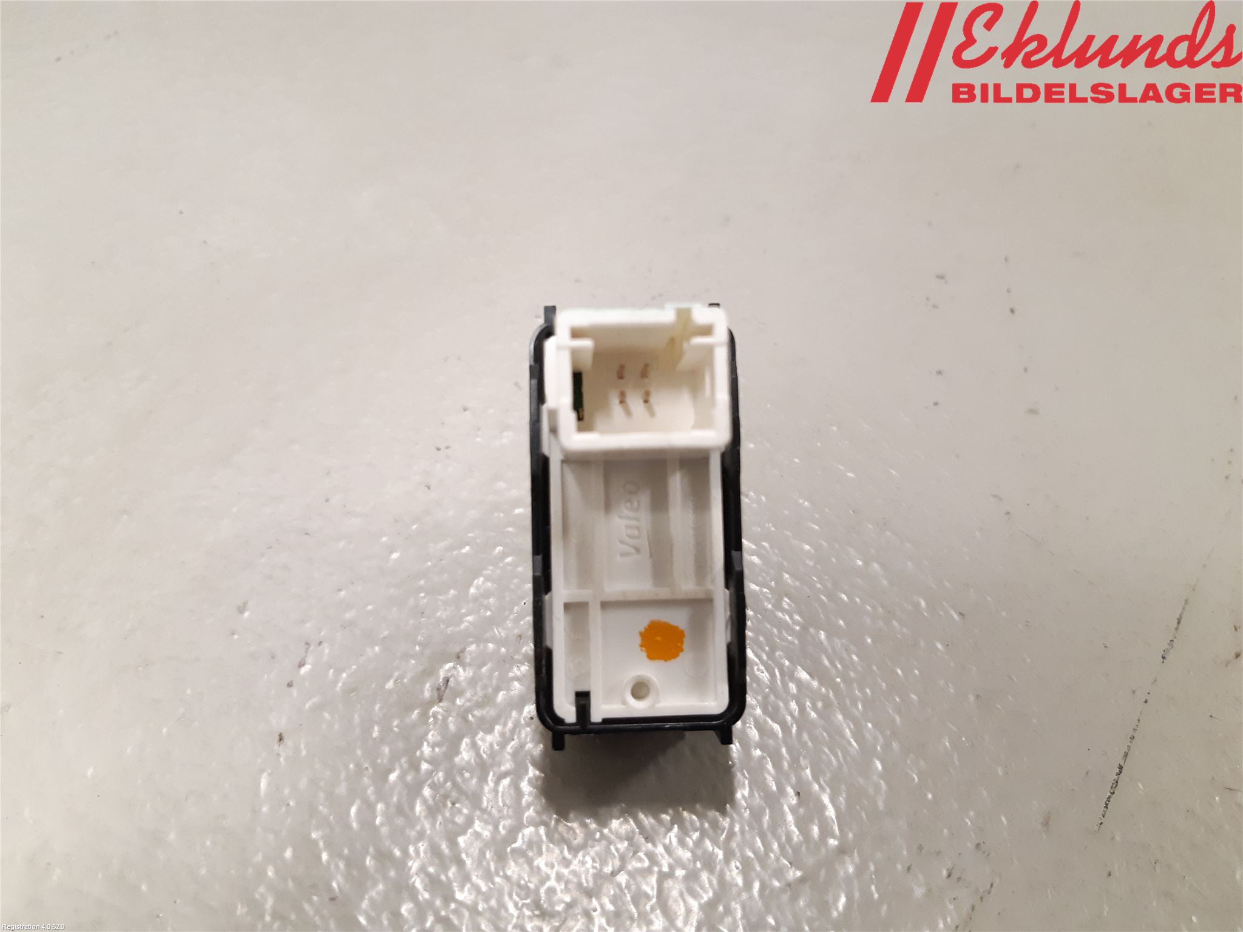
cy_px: 466
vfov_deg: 53.1
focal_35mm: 26
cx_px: 622
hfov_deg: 67.3
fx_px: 934
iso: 250
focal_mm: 3.93
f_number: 1.7
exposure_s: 1/50
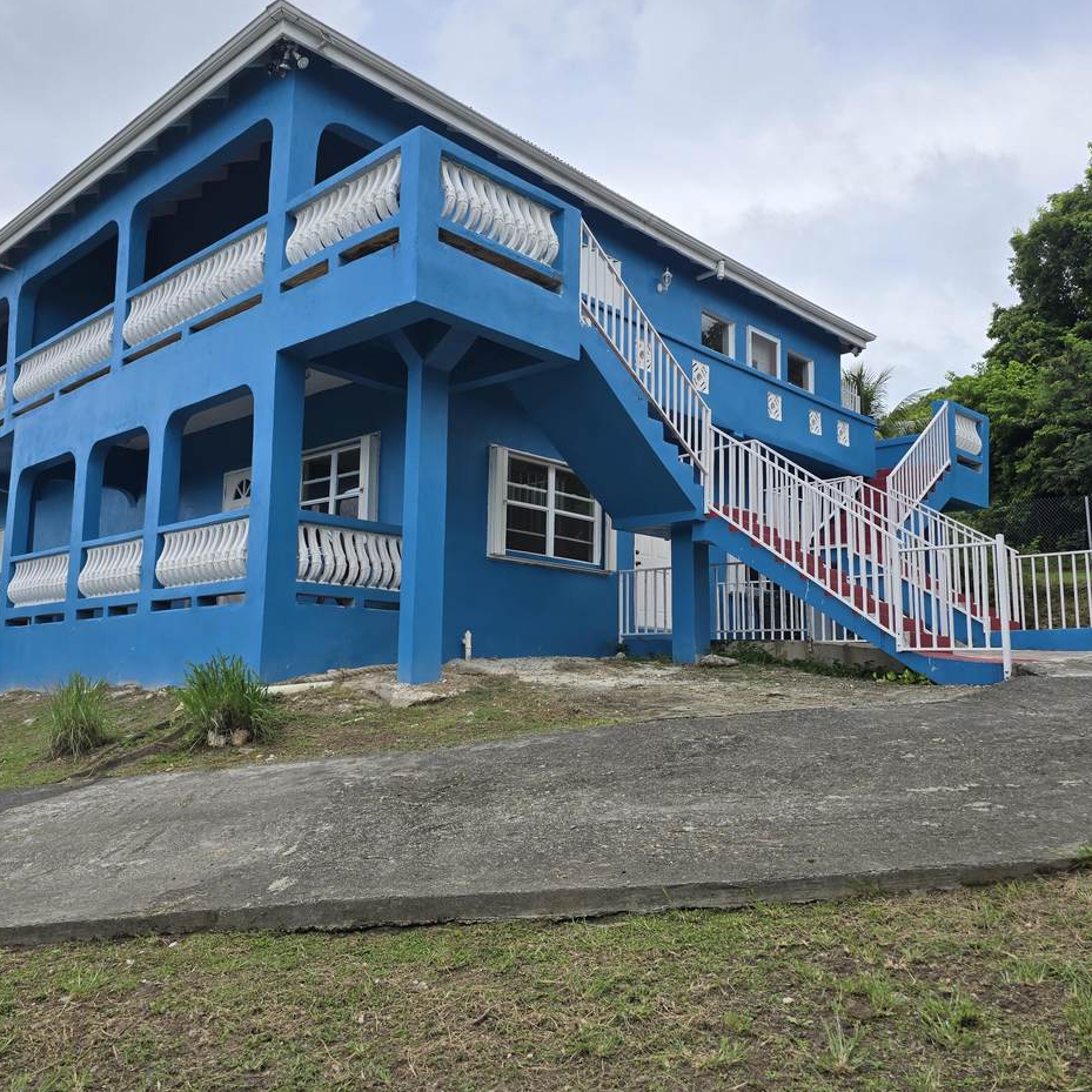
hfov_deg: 57.3
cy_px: 541
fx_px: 999
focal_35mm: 28
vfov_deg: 57.3
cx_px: 531
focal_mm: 6.3
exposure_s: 1/566
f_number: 1.7
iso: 12
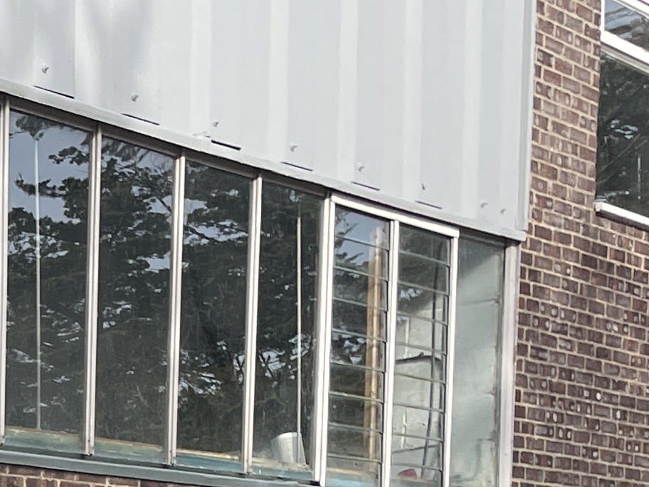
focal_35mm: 115
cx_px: -495
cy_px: 1002
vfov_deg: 11.5
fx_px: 2156
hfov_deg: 15.0
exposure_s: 1/626
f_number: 1.6
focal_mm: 4.2
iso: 32
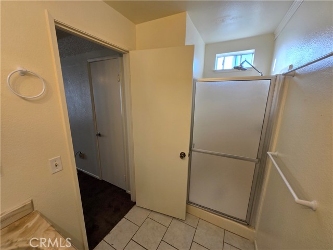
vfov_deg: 89.9
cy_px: 125
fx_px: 125
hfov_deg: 106.2
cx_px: 166
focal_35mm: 13
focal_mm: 1.7
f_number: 2.2
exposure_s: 1/60
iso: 40
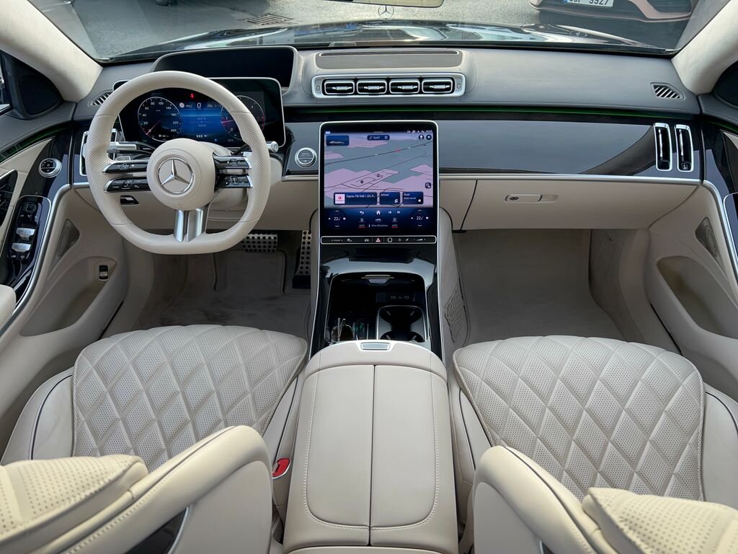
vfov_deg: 53.1
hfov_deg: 67.3
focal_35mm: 26
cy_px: 277
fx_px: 554
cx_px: 369
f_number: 1.5
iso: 40
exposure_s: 1/226
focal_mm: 5.7
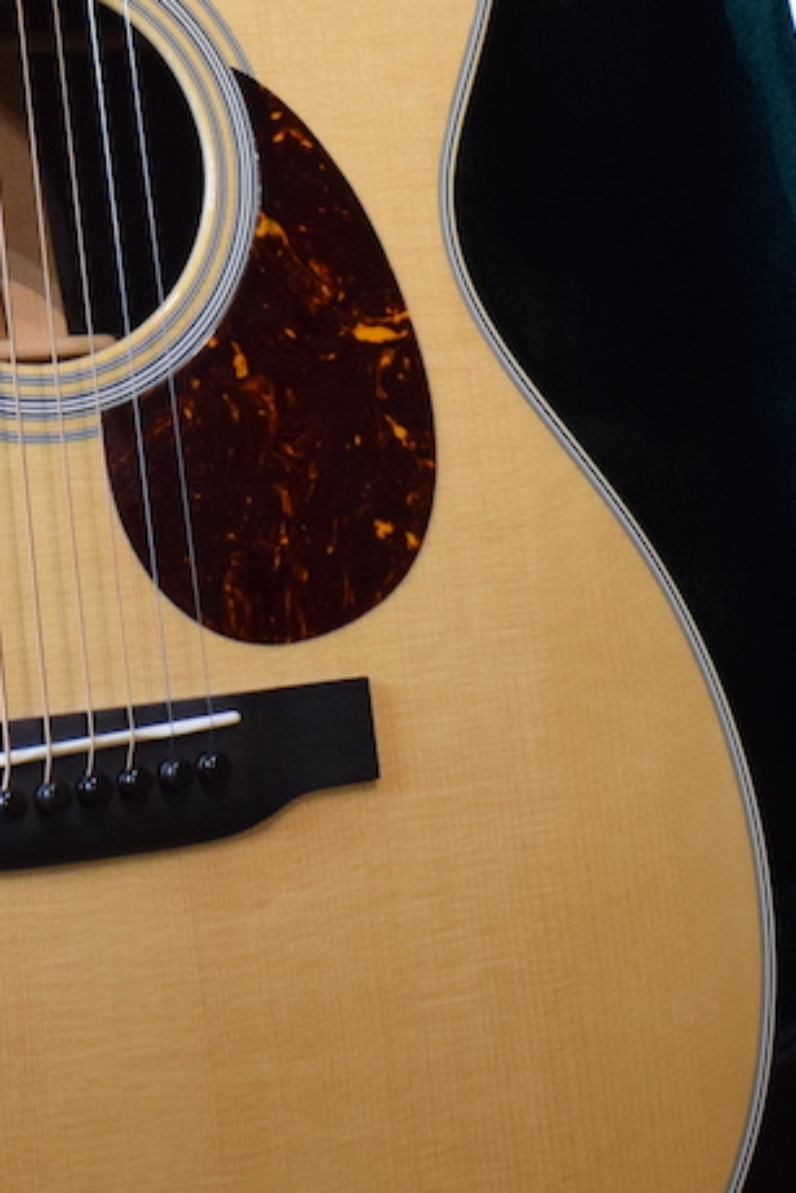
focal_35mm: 88
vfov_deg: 22.0
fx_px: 2916
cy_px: -83
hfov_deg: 15.2
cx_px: -70
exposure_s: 1/60
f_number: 3.5
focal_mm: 18
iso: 1600
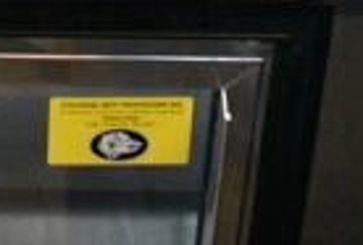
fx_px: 1204
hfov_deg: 16.2
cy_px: -269
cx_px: -116
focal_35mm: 119
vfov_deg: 10.5
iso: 6400
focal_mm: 18
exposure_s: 1/160
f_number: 6.3
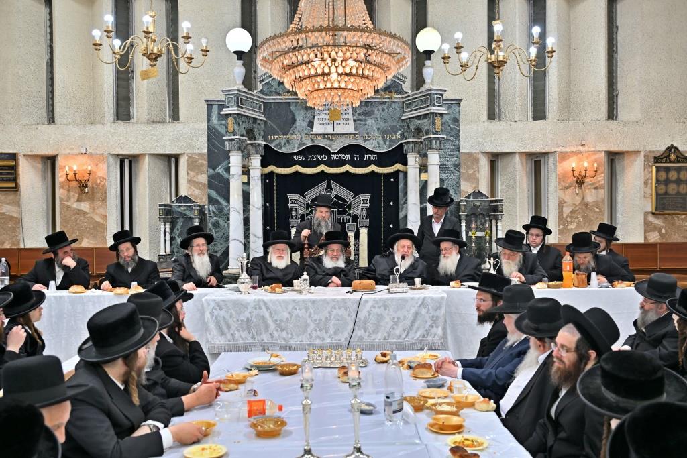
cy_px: 229
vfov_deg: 39.4
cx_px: 344
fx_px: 639
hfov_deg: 56.5
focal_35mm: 34
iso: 640
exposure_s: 1/250
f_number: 4
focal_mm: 33.5
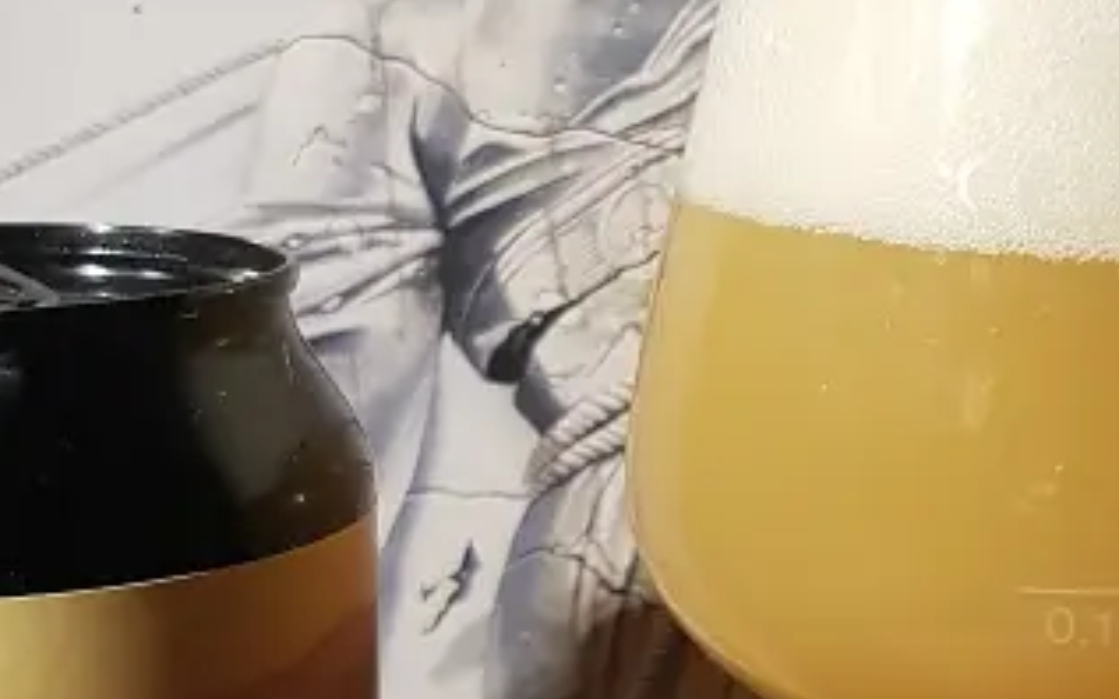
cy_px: 406
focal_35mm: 89
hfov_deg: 23.1
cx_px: 808
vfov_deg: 14.7
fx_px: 2714
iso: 250
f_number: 1.7
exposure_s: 1/33
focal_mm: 4.2
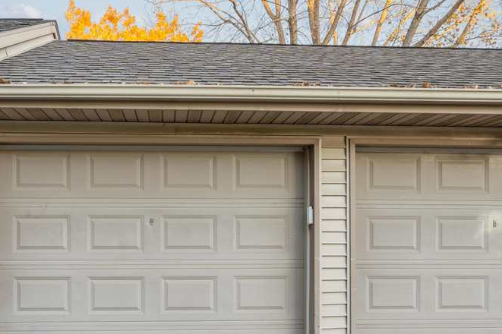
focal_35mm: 31
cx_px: 181
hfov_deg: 59.3
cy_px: 199
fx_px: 432
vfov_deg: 42.1
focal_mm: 16
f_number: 9
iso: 400
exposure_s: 1/30
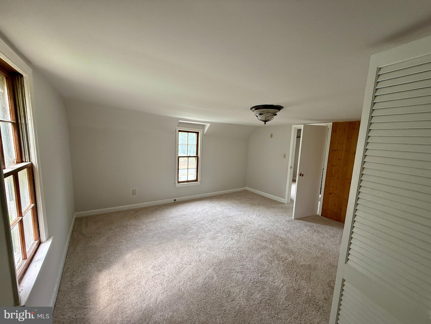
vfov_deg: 85.7
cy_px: 162
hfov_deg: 102.1
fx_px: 174
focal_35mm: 14
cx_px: 216
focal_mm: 2.22
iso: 200
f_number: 2.2
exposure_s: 1/99
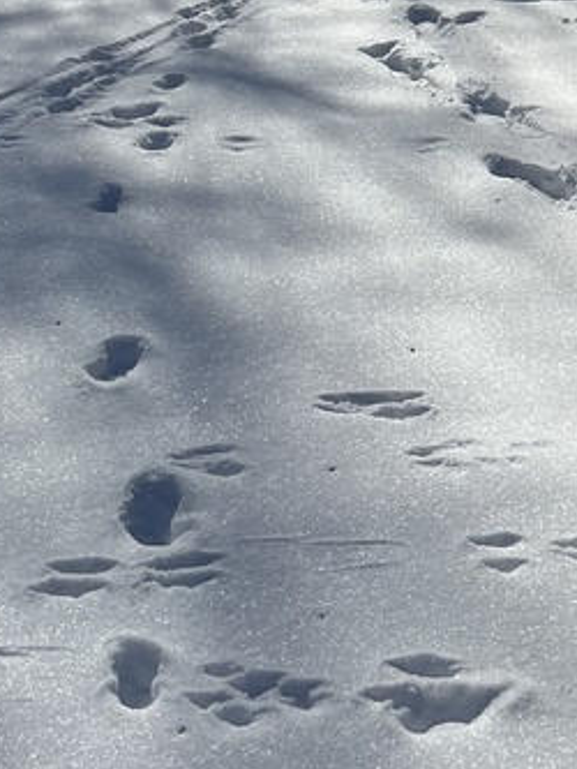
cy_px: -150
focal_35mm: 80
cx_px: 762
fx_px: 1777
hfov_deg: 17.3
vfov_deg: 22.5
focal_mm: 5.1
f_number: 1.6
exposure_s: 1/13333
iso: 50
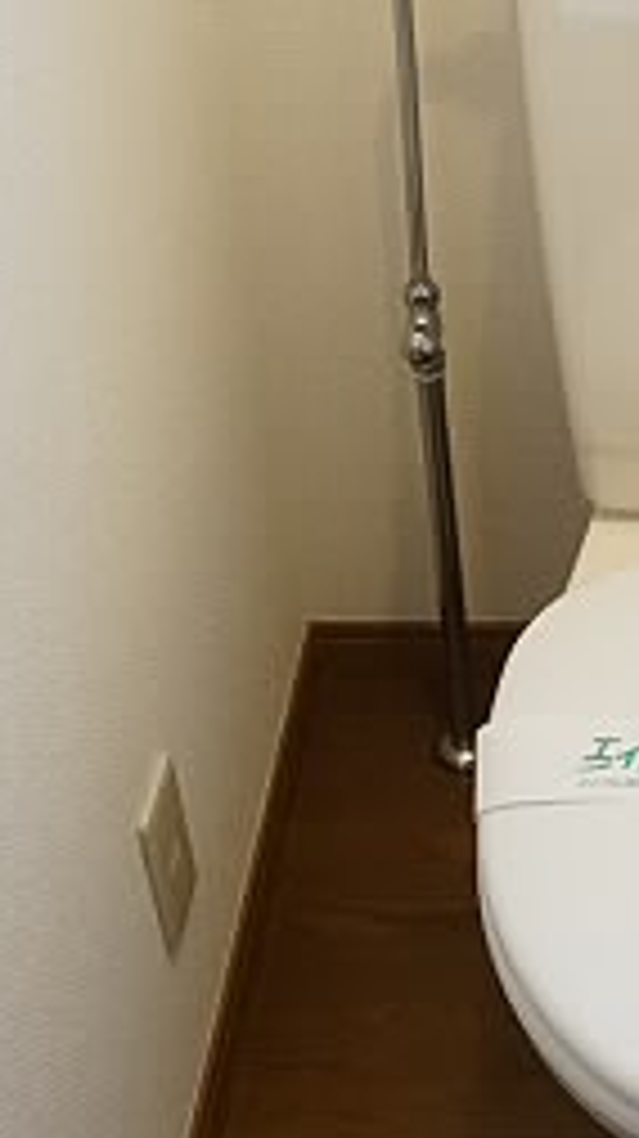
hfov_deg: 16.1
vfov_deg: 29.3
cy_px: 504
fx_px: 2172
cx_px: 745
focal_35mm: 72
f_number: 3.5
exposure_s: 1/160
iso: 2500
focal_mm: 16
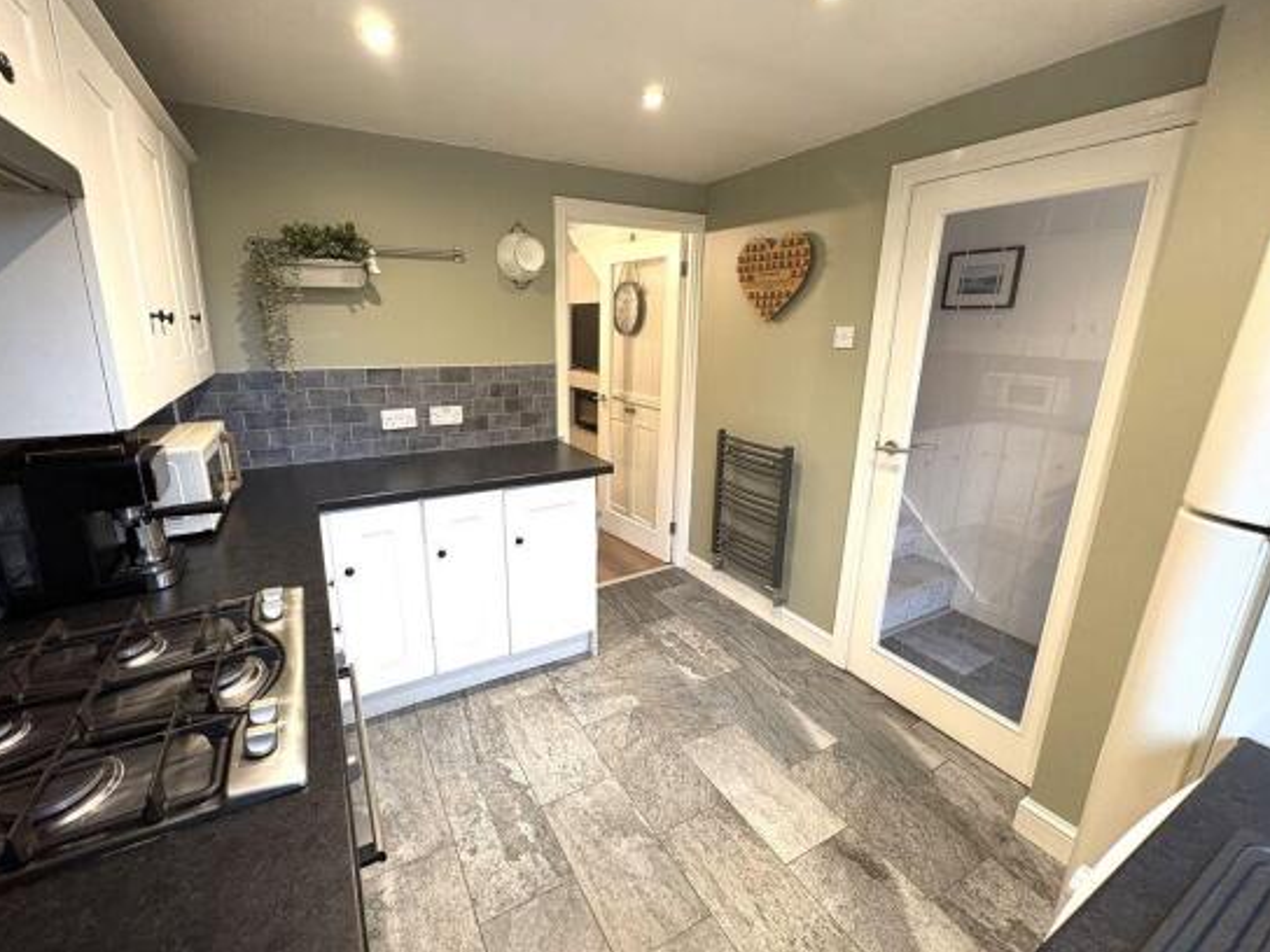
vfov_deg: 81.7
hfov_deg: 98.0
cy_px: 456
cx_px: 594
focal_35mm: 15
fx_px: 550
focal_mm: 2.22
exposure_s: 1/50
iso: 160
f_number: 2.2
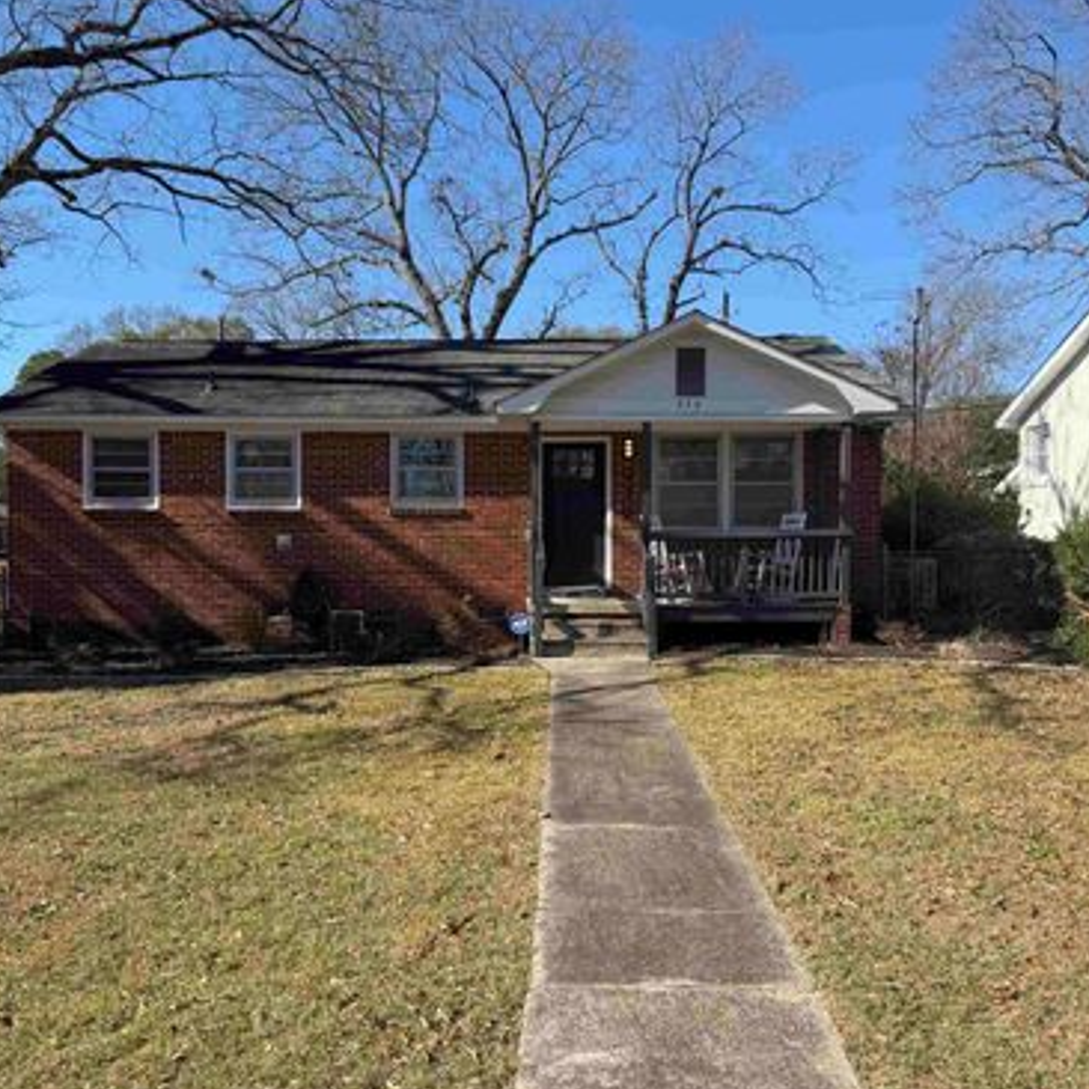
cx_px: 485
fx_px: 1032
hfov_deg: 55.5
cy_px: 549
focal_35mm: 29
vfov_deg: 55.6
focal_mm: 6.76
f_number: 1.78
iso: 80
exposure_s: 1/2801
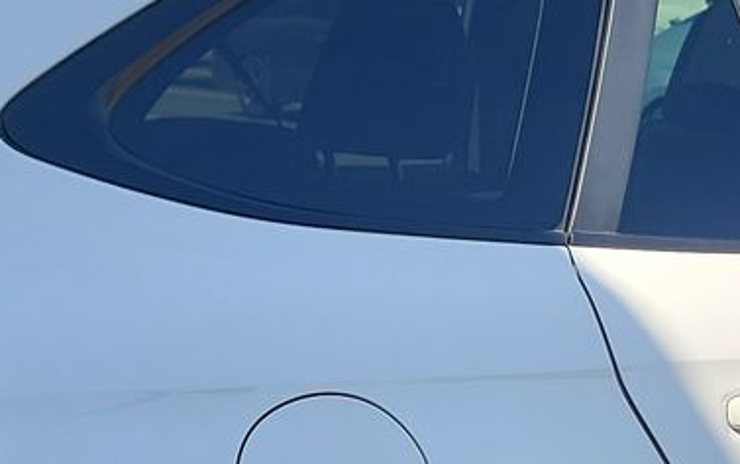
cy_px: 613
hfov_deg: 19.2
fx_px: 2179
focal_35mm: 108
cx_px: 526
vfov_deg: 11.8
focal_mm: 6.7
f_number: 1.8
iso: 50
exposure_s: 1/328
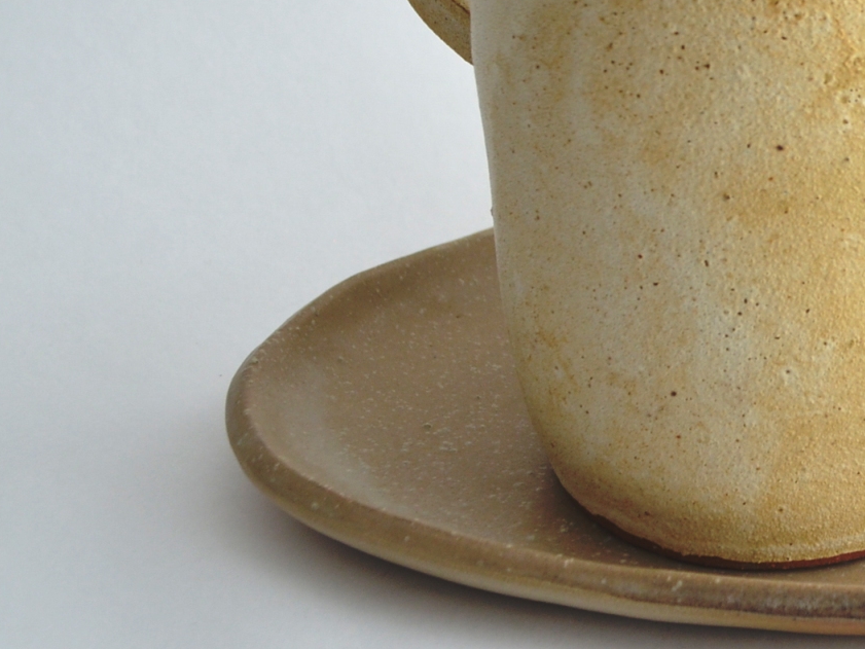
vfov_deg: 18.0
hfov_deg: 22.9
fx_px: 2024
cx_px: 926
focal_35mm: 81
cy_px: 99
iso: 500
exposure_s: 1/160
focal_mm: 24
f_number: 6.3
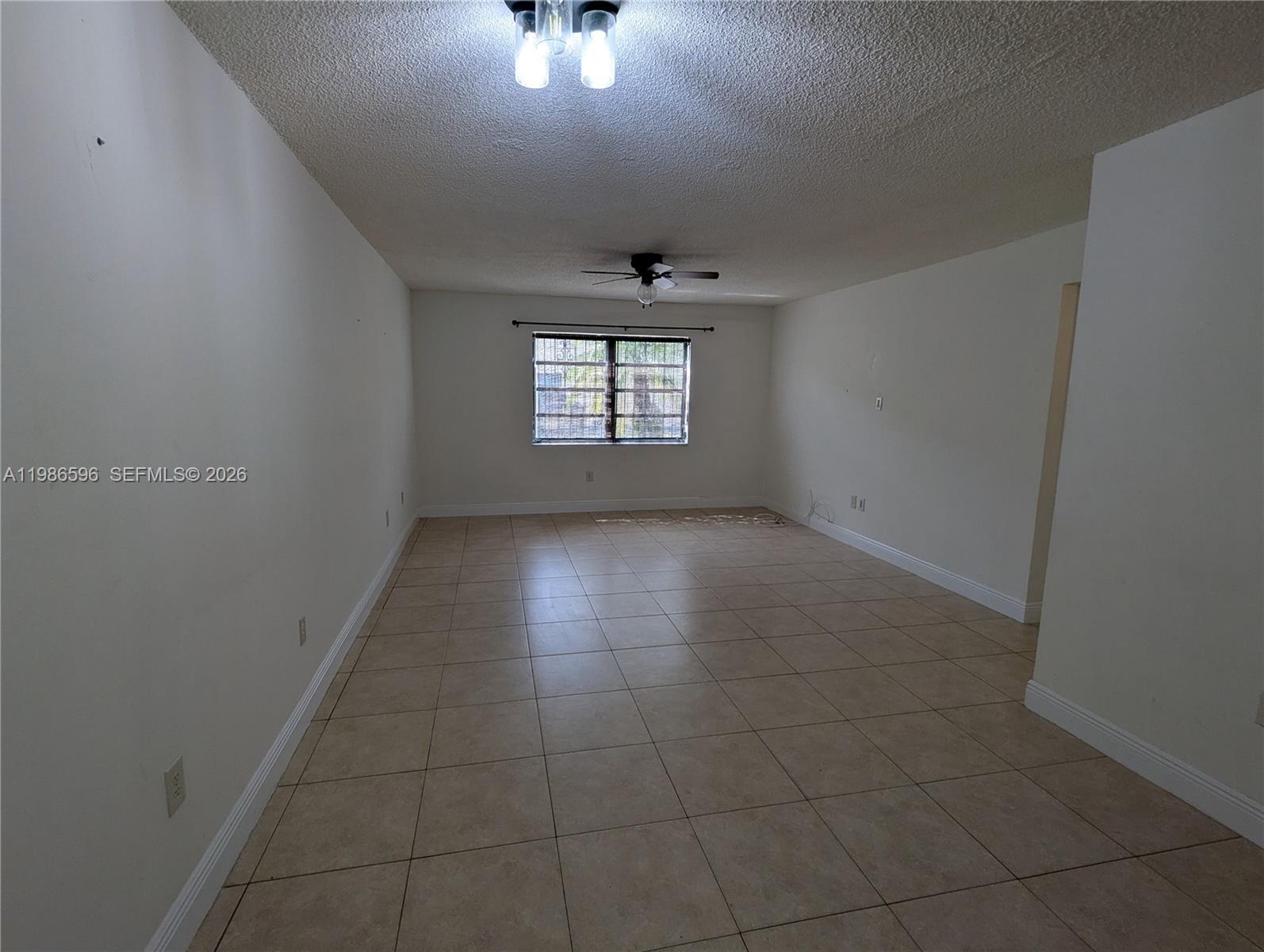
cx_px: 632
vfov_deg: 78.2
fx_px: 585
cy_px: 476
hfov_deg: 94.4
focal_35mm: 16
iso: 58
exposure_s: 1/60
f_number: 2.2
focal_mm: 2.35
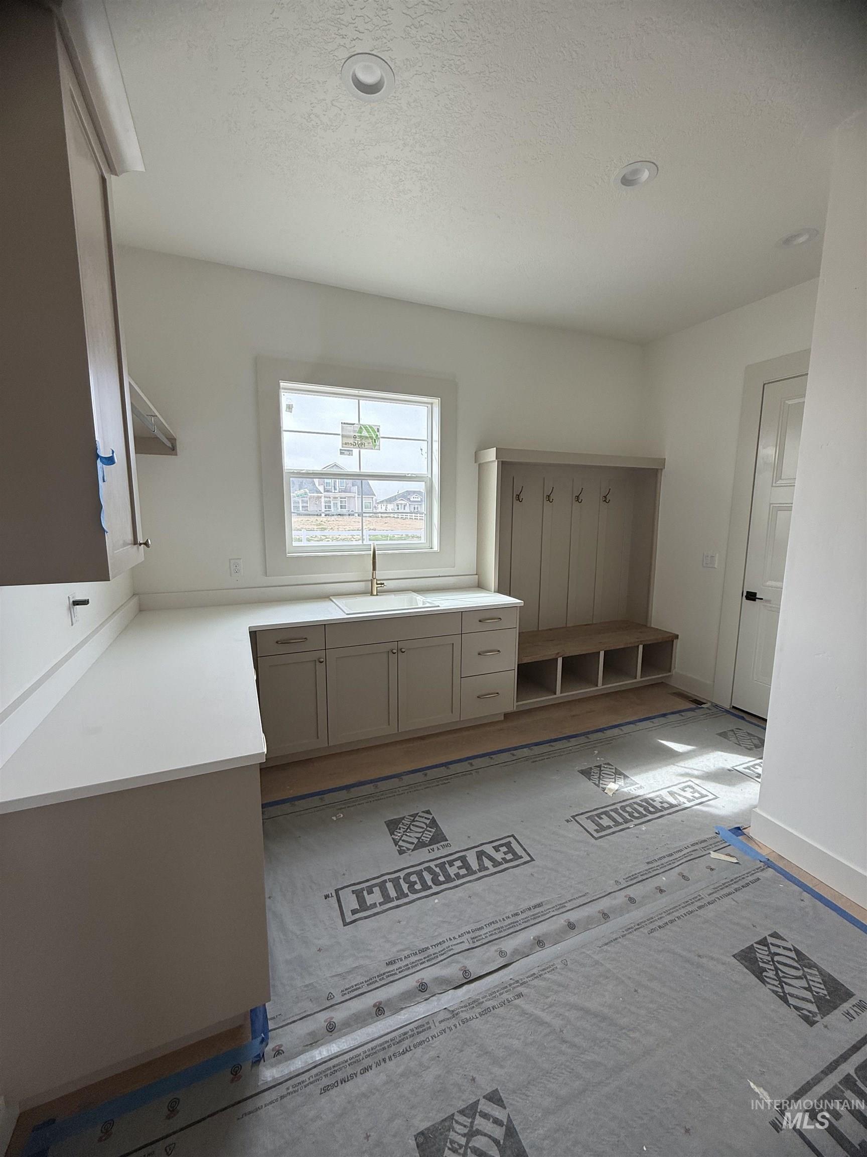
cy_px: 578
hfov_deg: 85.7
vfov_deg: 102.1
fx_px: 468
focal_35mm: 14
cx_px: 434
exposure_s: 1/157
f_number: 2.2
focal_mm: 2.22
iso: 64
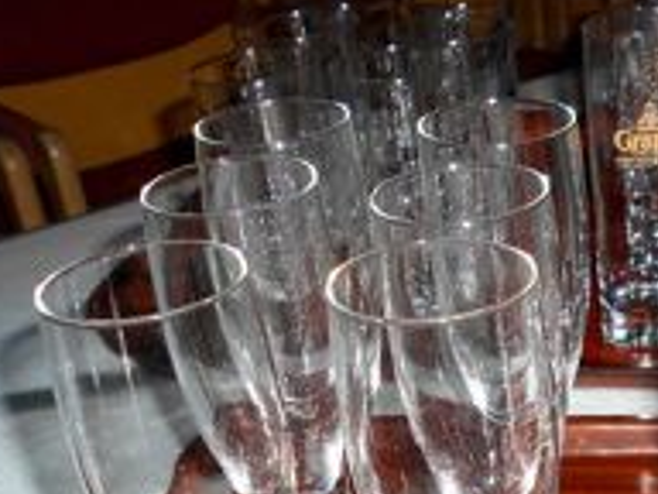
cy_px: 545
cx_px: 634
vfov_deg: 21.4
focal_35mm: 65
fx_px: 1236
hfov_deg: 28.3
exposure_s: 1/25
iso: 80
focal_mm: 4.6
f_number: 3.2
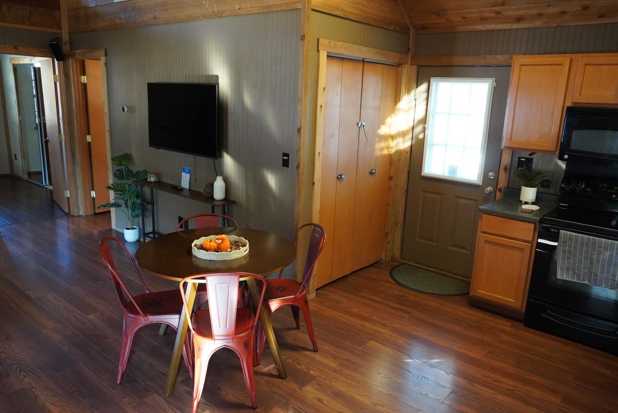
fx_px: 464
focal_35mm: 27
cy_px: 206
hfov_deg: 67.3
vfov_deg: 48.0
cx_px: 309
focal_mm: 18
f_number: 4.5
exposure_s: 1/60
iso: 3200
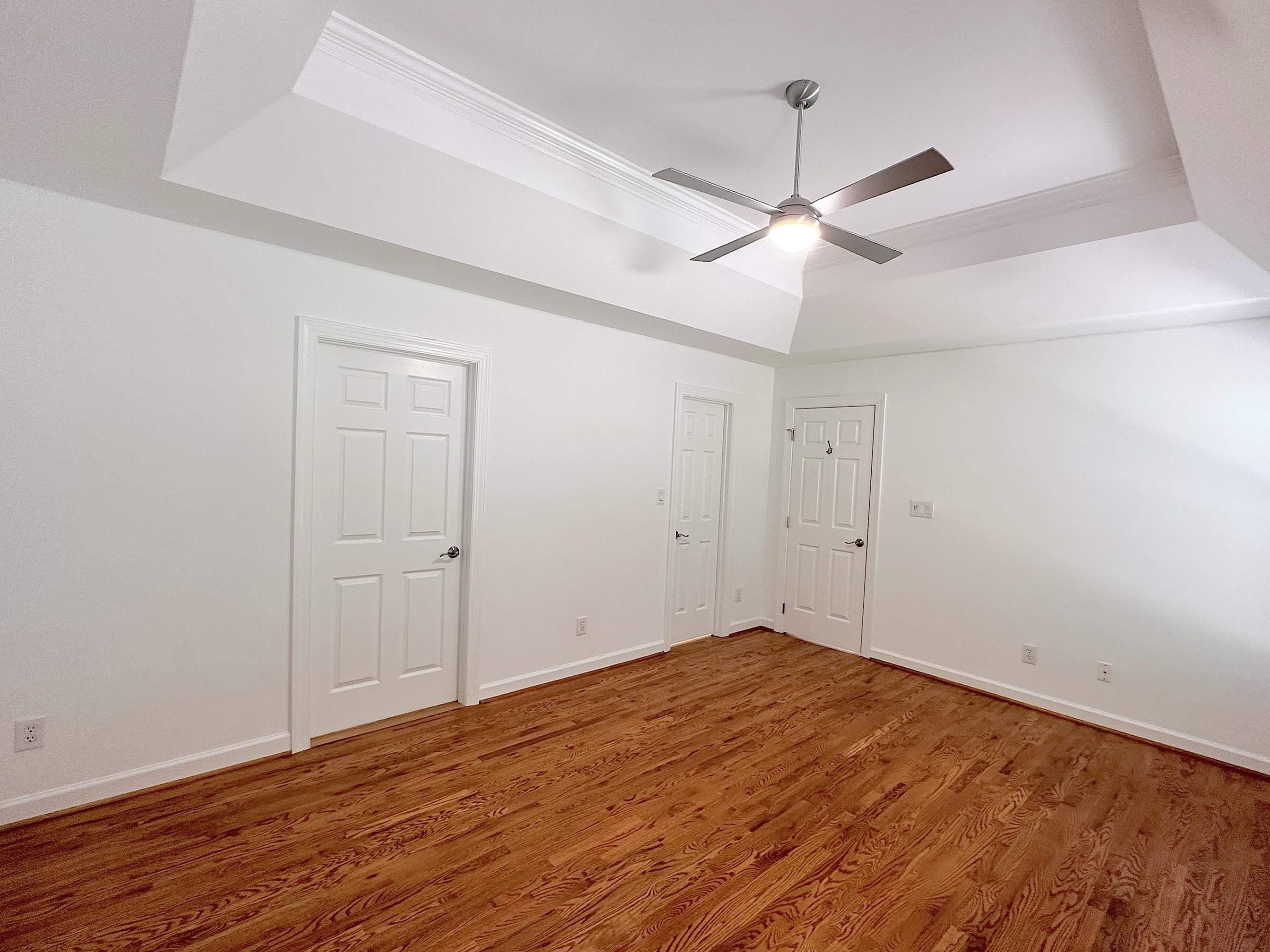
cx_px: 667
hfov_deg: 94.4
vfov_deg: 78.1
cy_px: 486
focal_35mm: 16
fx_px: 587
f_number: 2.2
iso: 200
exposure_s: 1/60
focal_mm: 2.22
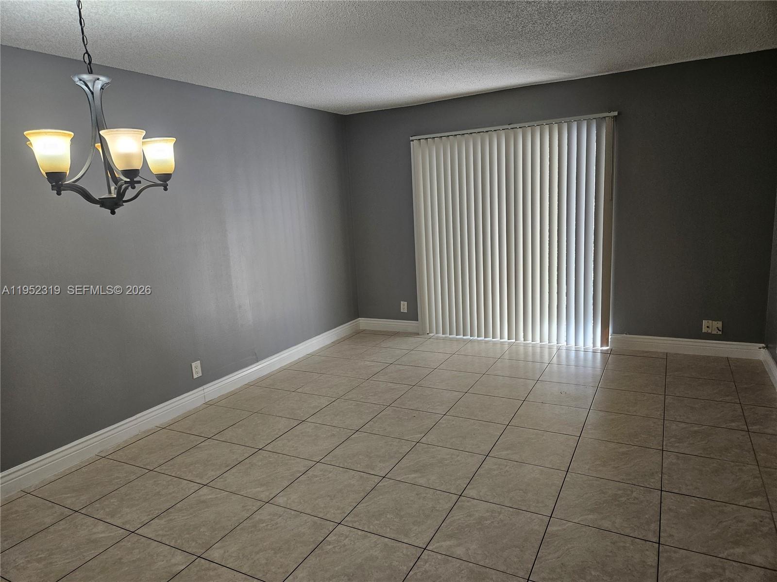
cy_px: 291
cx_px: 388
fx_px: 516
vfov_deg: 58.9
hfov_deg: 73.9
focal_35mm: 23
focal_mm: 5.4
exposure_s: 1/120
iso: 160
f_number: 1.8
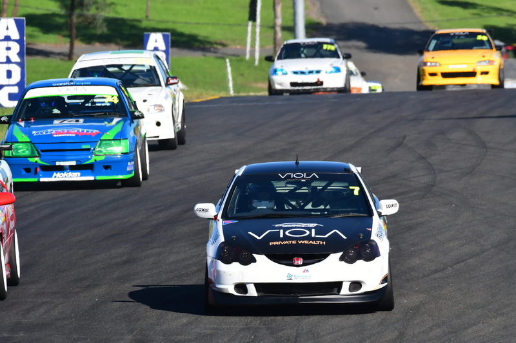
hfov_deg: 3.1
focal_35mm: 675
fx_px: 9672
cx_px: 258
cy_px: 172
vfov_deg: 2.0
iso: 500
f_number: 11
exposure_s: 1/640
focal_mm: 450
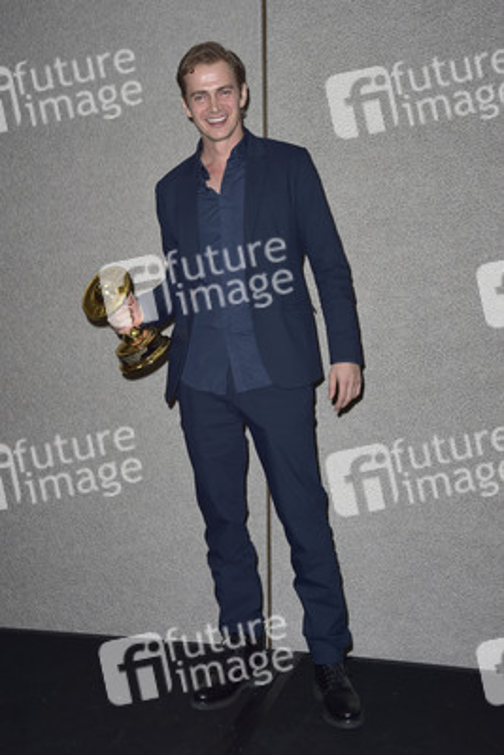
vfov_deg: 48.4
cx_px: 252
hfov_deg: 33.4
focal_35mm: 40
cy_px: 378
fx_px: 839
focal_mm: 40
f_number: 6.3
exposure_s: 1/250
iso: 500
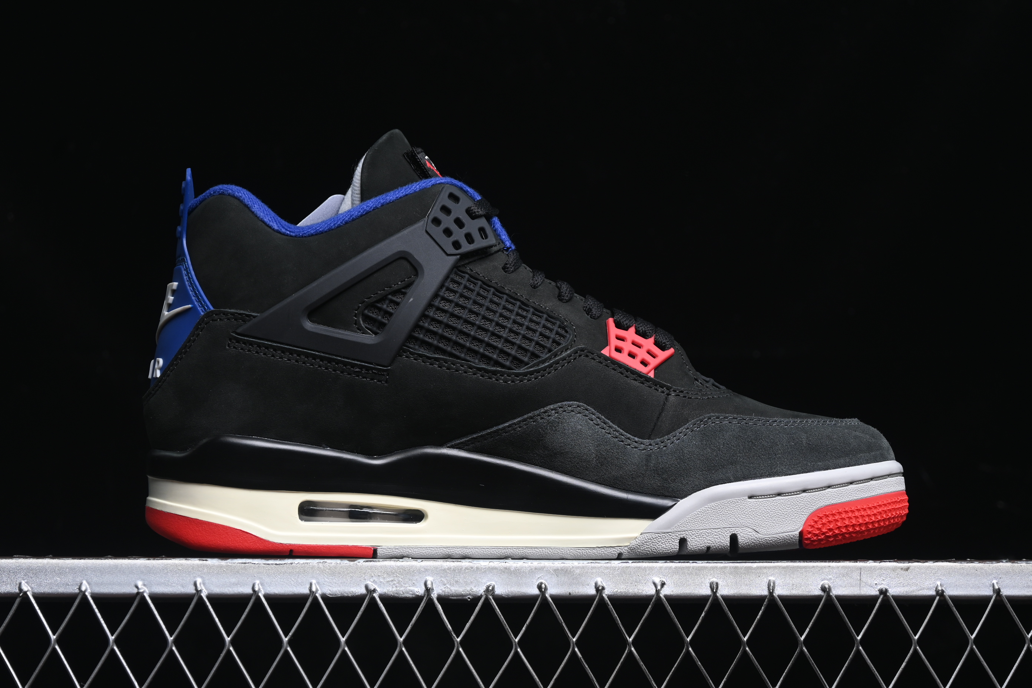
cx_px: 516
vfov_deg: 18.2
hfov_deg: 27.0
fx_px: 2150
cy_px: 344
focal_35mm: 75
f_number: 6.3
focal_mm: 50
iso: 160
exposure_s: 1/50
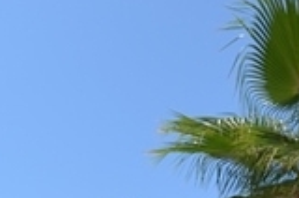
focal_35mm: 68
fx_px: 564
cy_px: 426
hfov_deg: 27.7
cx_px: -12
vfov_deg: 15.1
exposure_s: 1/250
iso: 100
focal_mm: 10
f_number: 8
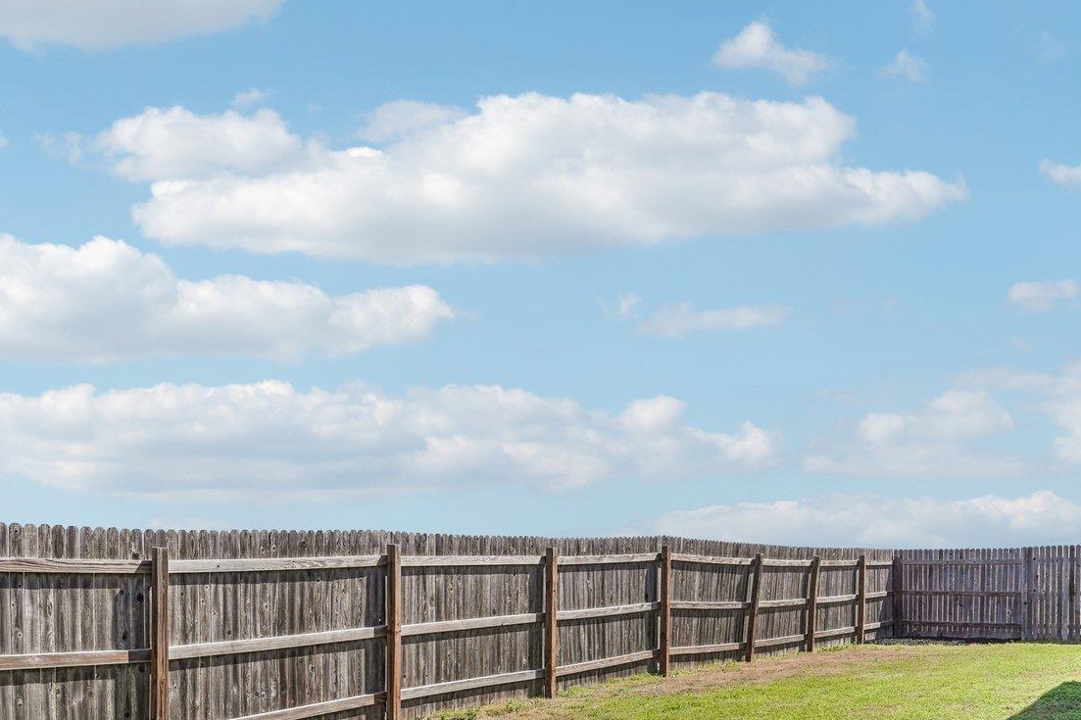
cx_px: 416
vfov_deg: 47.1
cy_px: 569
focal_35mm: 26
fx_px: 781
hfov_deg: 68.5
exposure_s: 1/1000
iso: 400
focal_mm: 14
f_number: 8
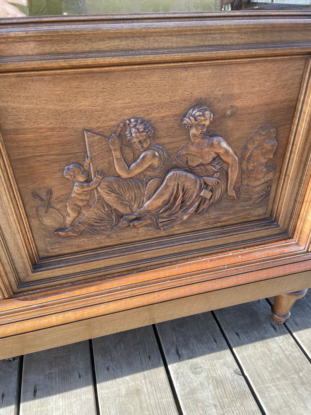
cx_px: 156
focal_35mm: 26
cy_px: 208
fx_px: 311
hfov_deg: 53.1
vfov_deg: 67.3
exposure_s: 1/200
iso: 32
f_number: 1.6
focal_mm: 4.2
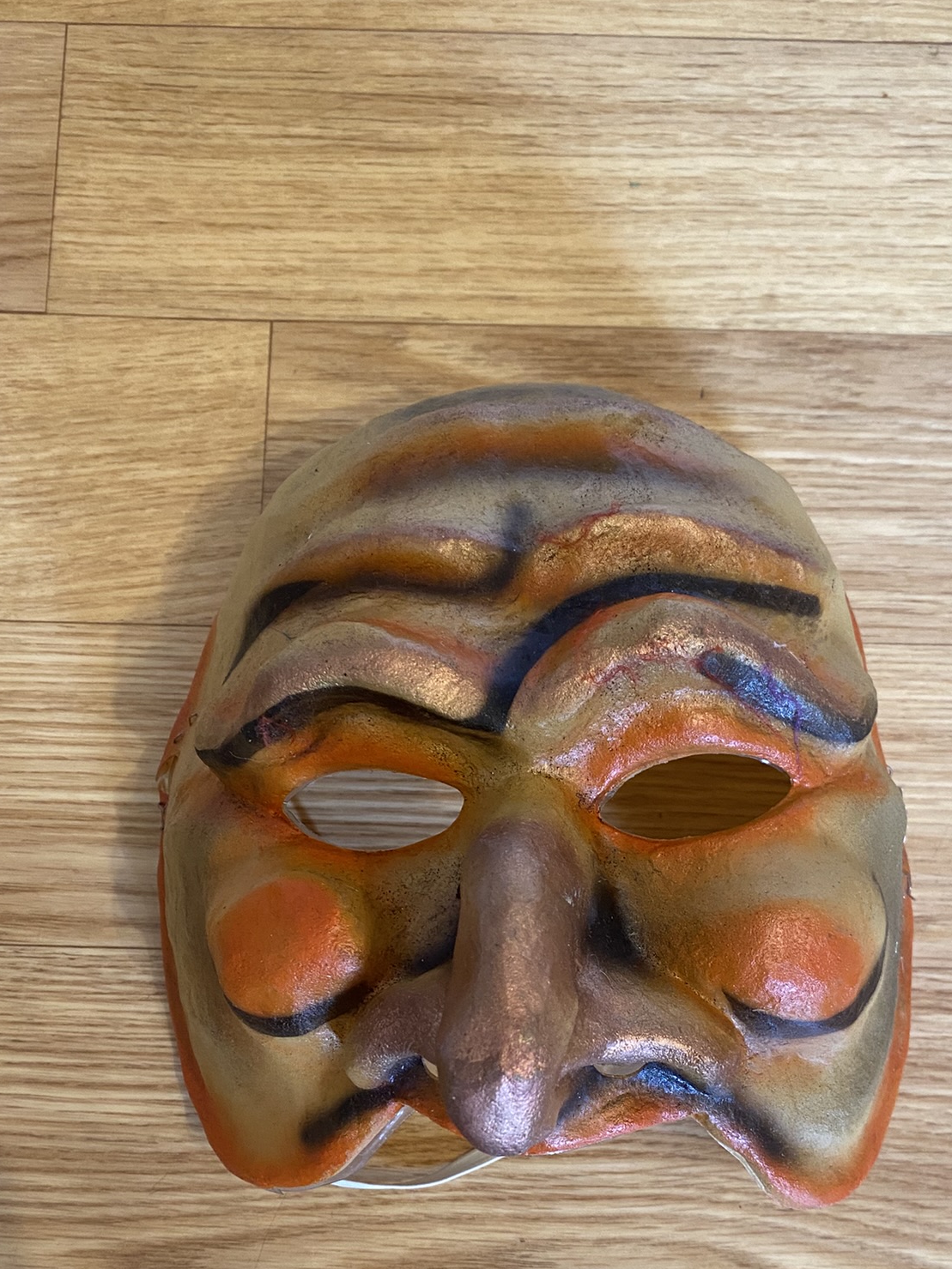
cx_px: 552
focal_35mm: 36
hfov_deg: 39.5
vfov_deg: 50.2
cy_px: 873
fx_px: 1320
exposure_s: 1/50
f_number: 1.8
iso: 160
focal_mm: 4.25
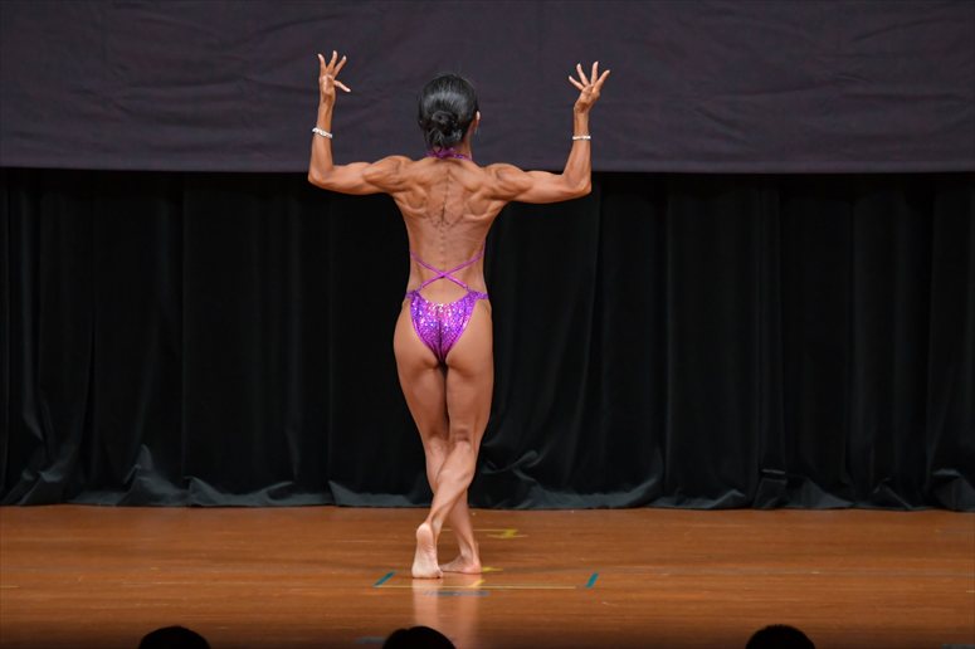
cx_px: 488
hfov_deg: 6.9
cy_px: 324
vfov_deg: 4.6
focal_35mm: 300
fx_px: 8121
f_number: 5.6
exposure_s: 1/400
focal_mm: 200
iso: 4000
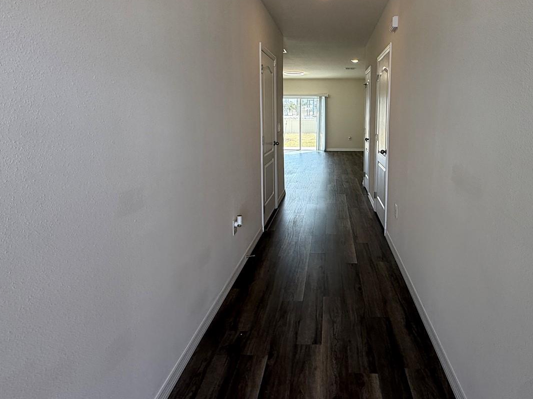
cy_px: 141
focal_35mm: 21
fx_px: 323
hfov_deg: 78.1
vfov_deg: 62.2
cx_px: 320
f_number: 2.2
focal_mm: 2.22
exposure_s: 1/144
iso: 64
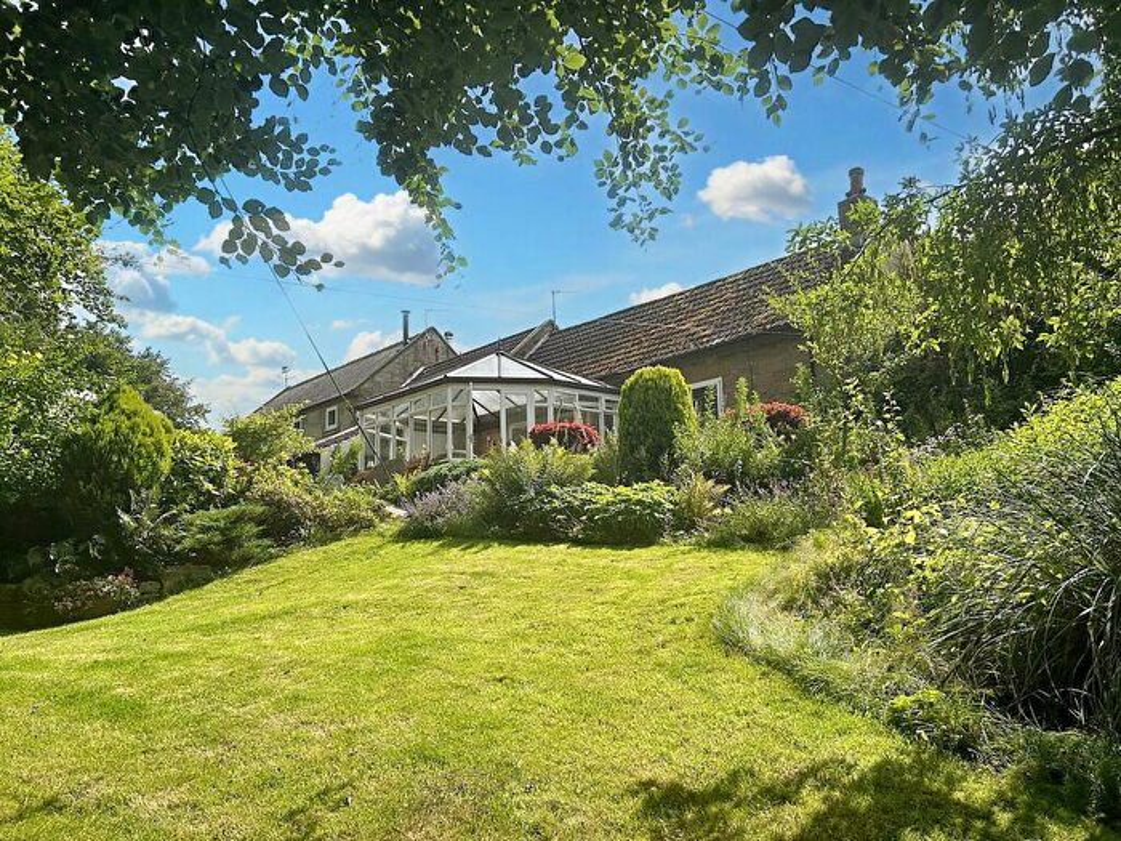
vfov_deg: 53.1
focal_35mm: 26
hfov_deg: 67.3
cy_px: 420
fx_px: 842
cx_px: 560
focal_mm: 5.7
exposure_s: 1/6211
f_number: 1.5
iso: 50
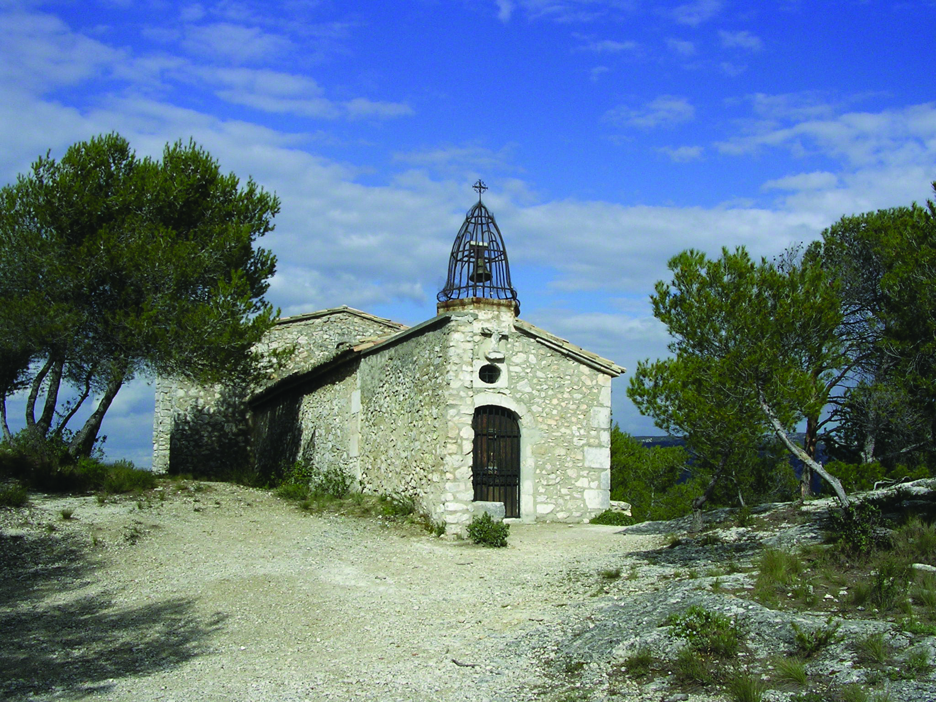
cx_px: 468
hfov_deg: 49.0
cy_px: 351
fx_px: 1028
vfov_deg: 37.7
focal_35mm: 38
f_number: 5.6
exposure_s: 1/527
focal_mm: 5.8
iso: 100
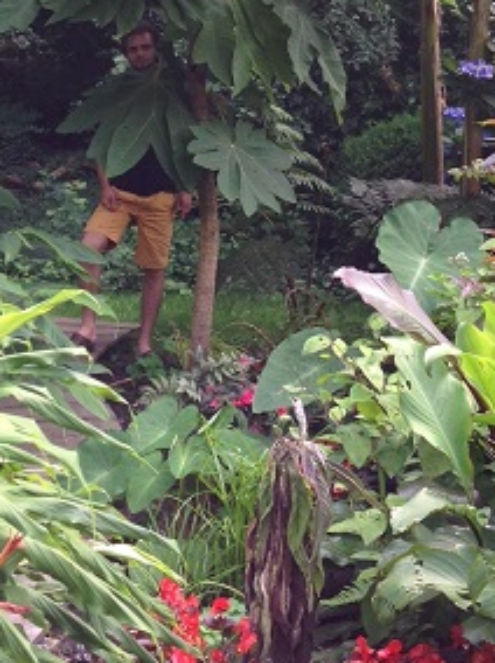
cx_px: 212
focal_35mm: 72
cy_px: 126
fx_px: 1377
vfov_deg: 26.5
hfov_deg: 20.4
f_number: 2.4
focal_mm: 4.28
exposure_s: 1/177
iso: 50
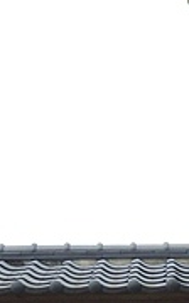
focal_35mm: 136
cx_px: 140
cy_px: 443
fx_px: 1120
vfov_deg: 14.4
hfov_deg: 9.6
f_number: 2.8
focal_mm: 5
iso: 100
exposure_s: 1/1250
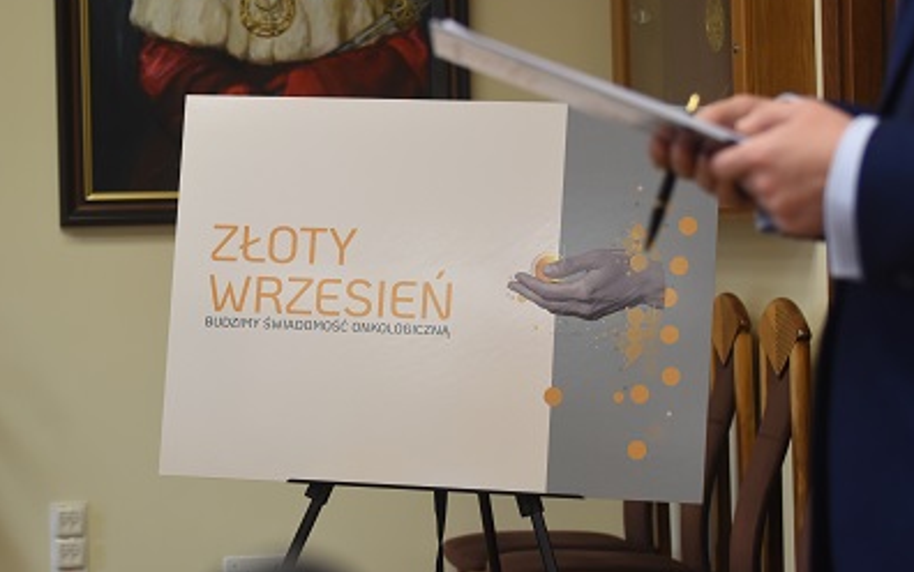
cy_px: 272
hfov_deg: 19.3
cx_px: 457
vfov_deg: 12.1
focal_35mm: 108
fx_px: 2692
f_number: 4.5
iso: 500
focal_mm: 70
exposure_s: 1/90
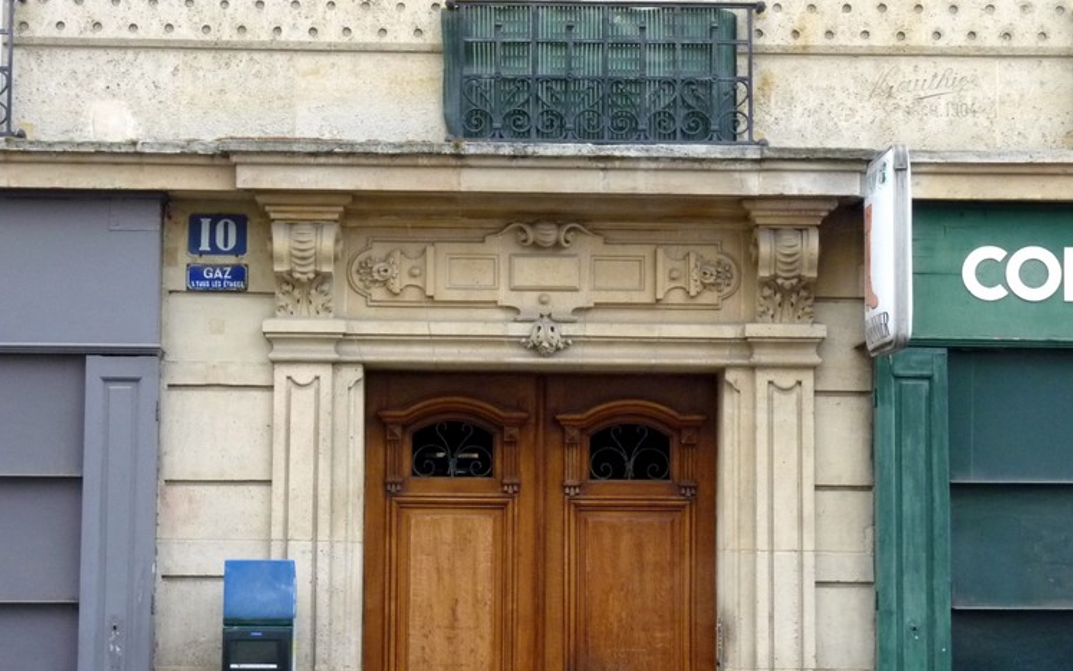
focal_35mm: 83
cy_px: 331
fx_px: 2427
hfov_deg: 24.9
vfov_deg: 15.7
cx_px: 537
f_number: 8
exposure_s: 1/40
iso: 400
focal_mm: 13.8
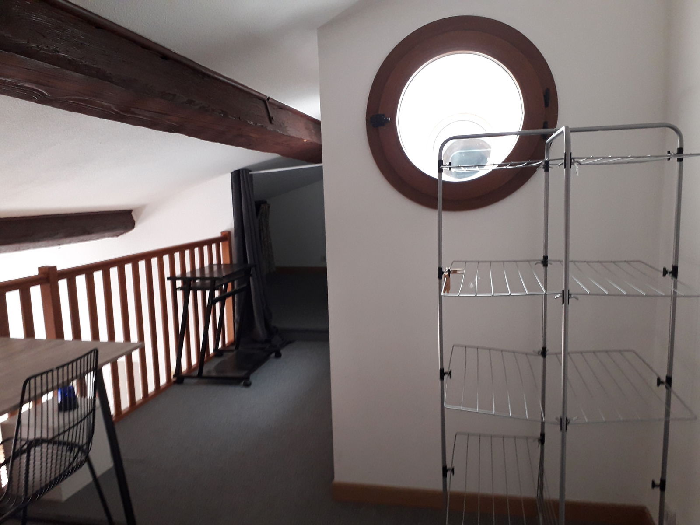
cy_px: 262
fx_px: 546
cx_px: 350
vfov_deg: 51.4
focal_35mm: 27
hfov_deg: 65.3
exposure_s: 1/33
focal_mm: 3.6
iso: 200
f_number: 1.9
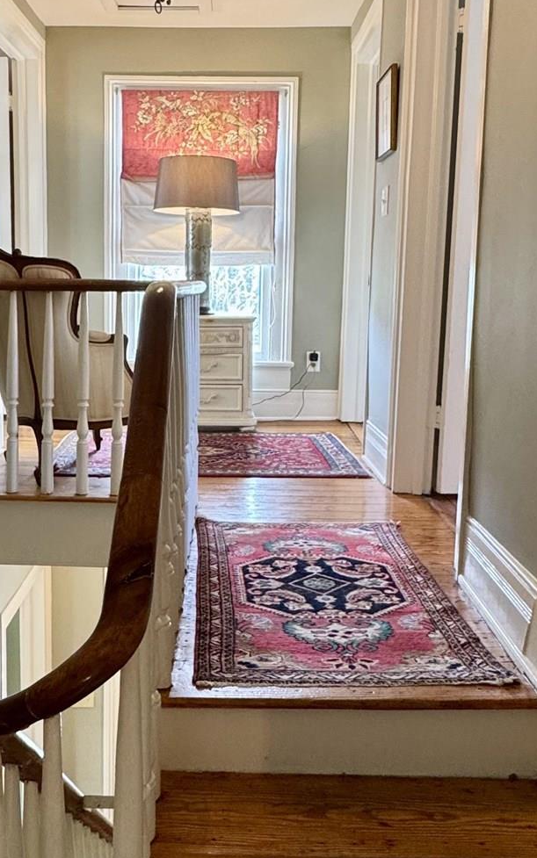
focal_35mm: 35
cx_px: 218
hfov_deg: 36.2
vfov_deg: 55.2
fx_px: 819
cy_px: 383
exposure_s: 1/60
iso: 250
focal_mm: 2.22
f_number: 2.2
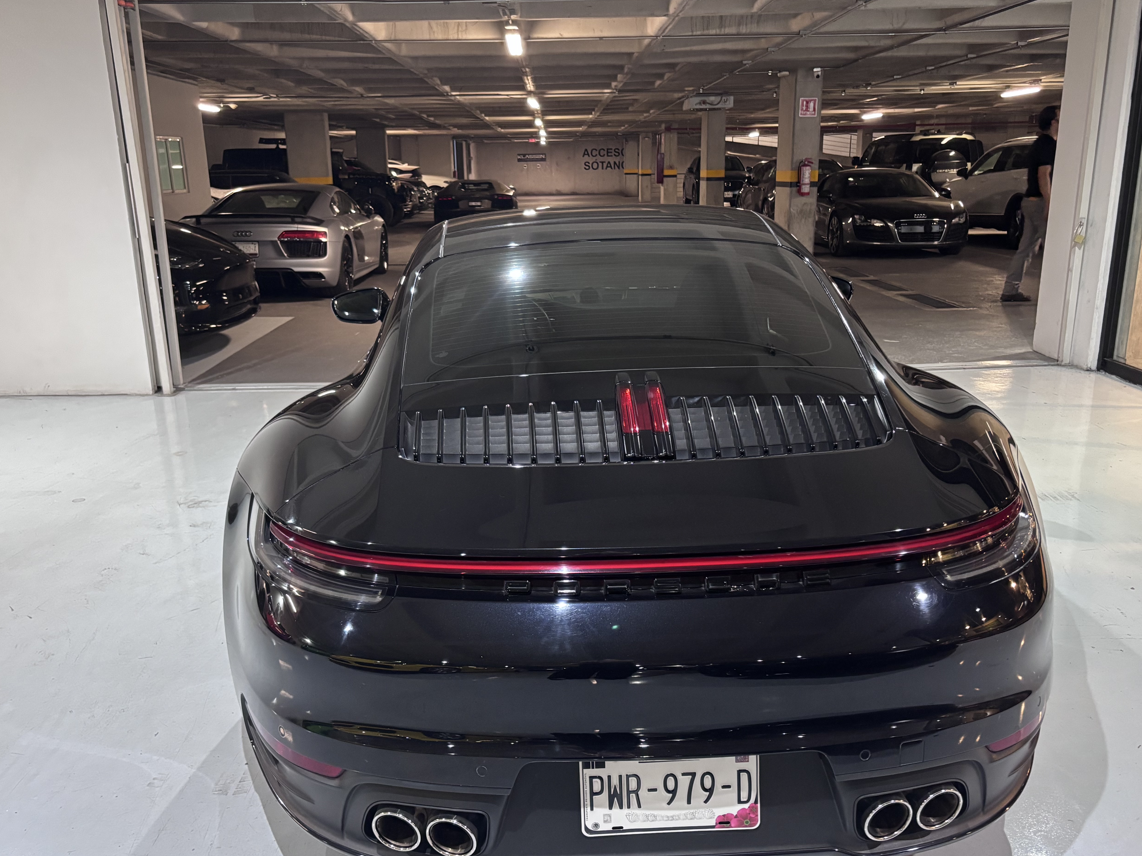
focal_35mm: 30
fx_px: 990
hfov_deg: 60.0
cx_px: 572
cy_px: 454
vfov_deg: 46.8
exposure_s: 1/40
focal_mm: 5.96
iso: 500
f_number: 1.6
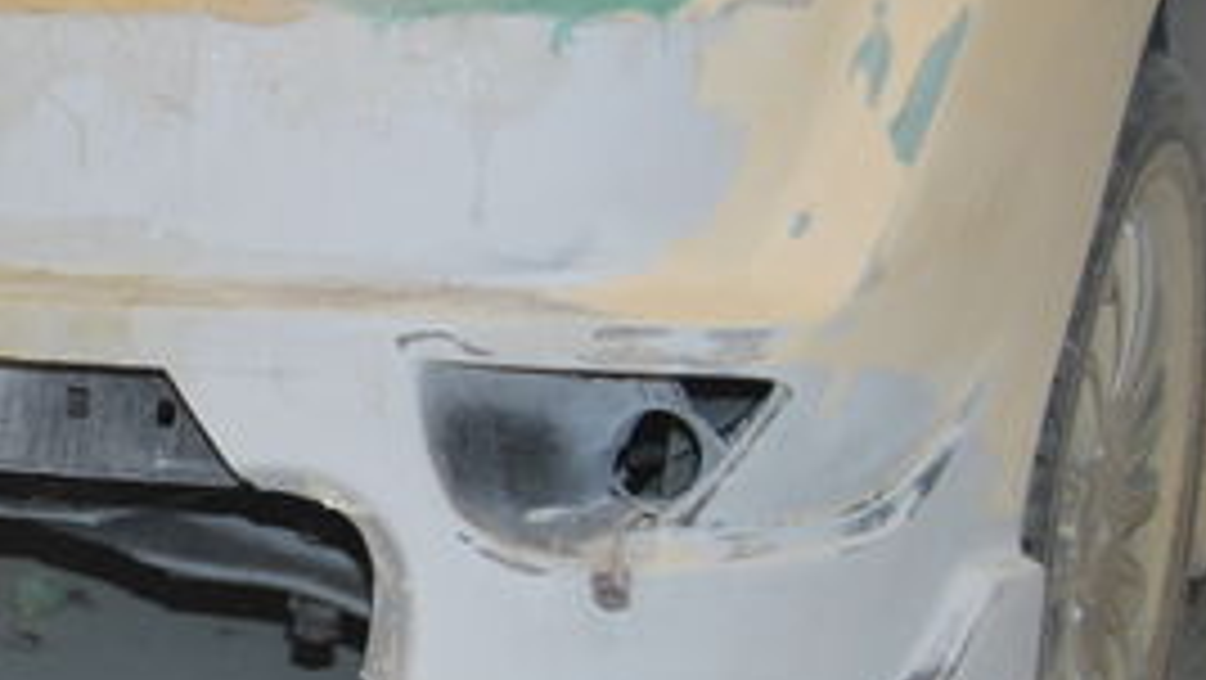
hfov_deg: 19.3
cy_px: 518
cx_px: -220
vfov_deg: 11.5
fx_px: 3359
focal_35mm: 105
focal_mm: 28
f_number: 4.2
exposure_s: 1/60
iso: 200
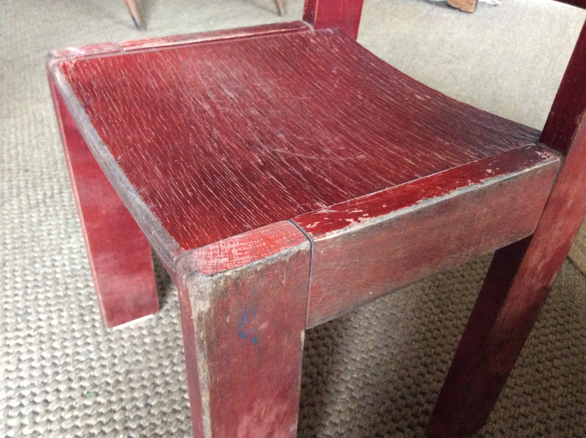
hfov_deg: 56.9
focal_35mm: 32
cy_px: 219
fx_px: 541
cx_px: 293
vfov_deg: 44.1
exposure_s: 1/25
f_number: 2.4
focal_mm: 3.3
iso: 320
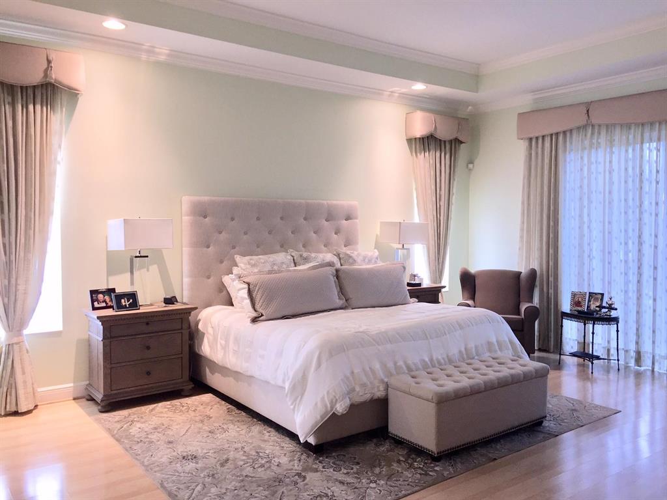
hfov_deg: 61.7
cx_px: 334
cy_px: 250
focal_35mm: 29
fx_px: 559
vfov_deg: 48.2
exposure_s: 1/30
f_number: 2.2
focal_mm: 4.15
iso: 40
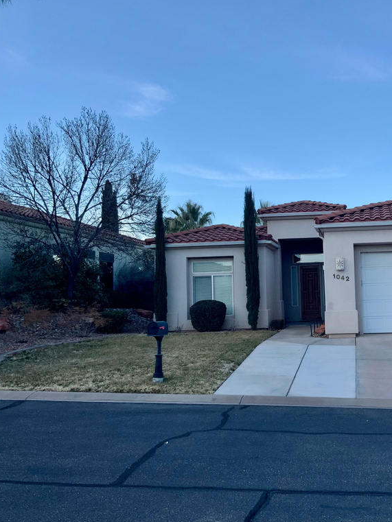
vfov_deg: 47.9
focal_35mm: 39
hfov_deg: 35.5
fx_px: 589
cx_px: 321
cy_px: 261
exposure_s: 1/620
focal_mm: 3
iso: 16
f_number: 1.8
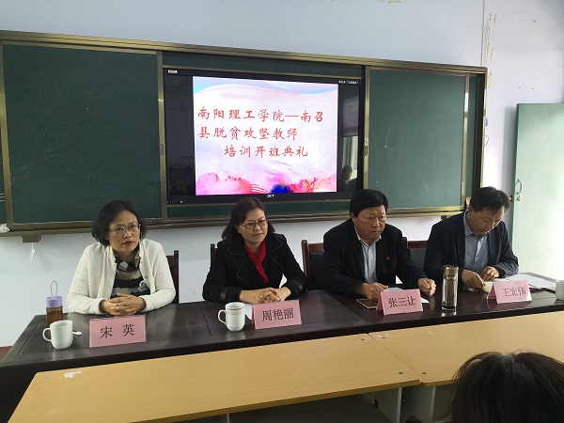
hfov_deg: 65.3
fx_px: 440
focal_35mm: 27
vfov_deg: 51.4
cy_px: 212
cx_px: 282
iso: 100
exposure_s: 1/50
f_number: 1.6
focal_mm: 3.95
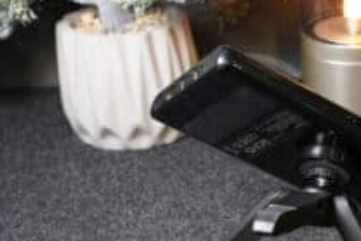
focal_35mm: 90
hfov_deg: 22.0
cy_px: 187
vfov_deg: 15.1
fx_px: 903
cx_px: 335
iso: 3200
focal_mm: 48
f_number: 8
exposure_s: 1/40
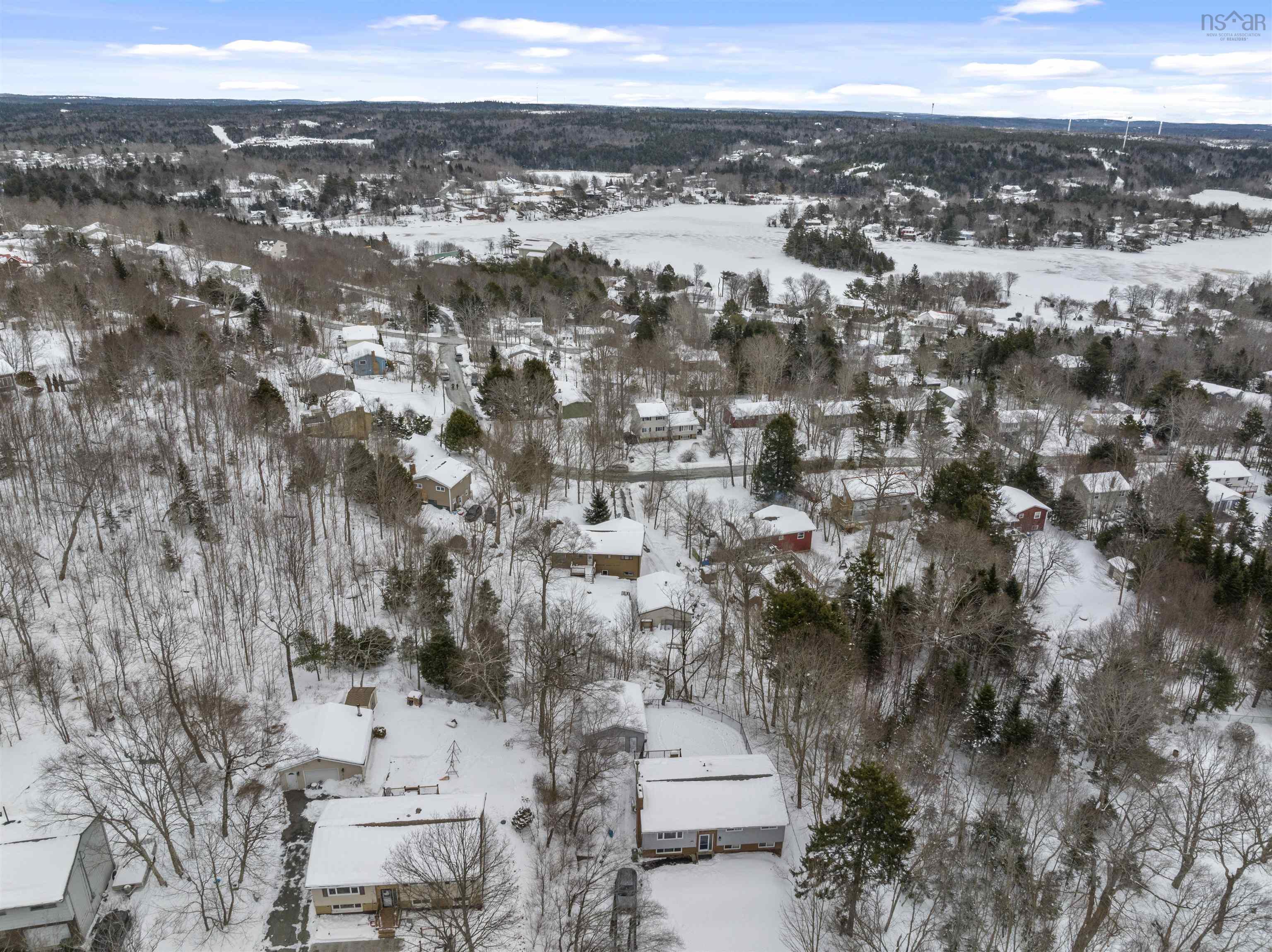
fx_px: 881
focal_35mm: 24
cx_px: 636
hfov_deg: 71.6
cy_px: 476
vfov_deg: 56.8
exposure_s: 1/20
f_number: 9
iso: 400
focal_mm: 12.29
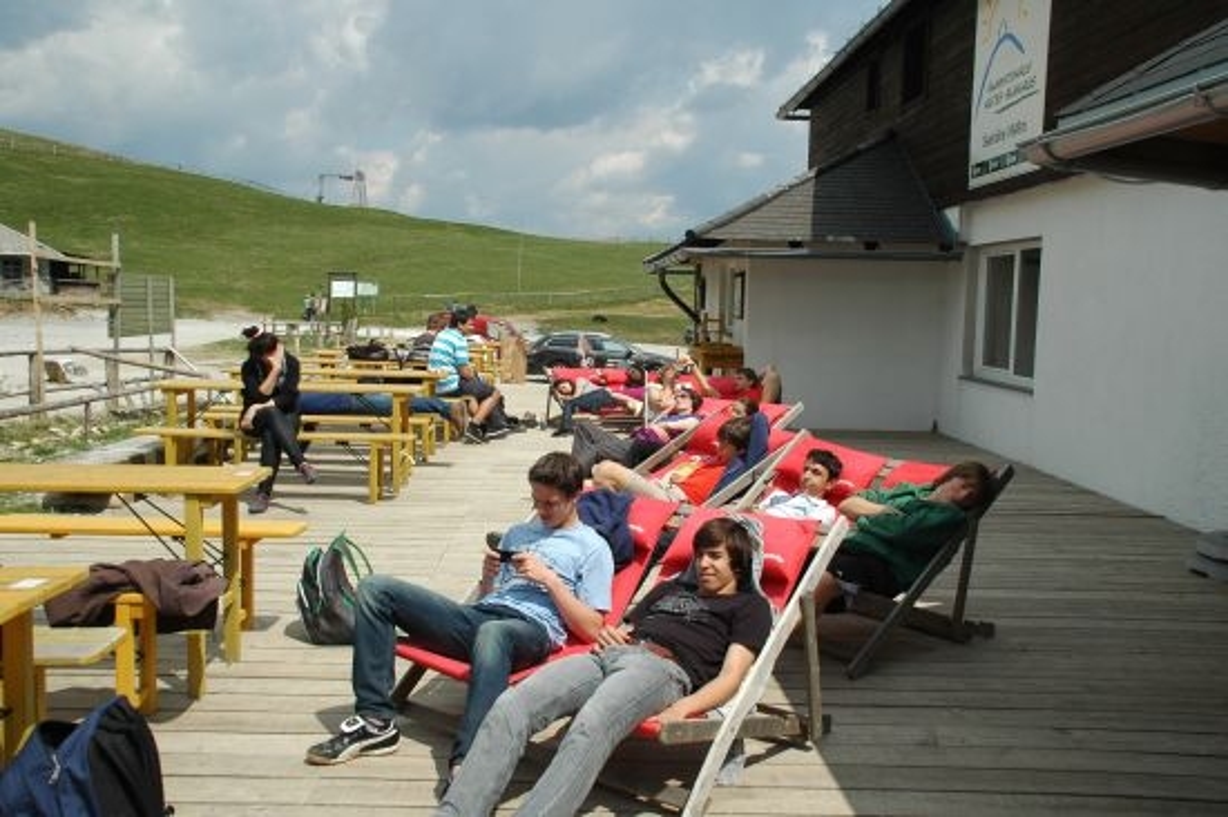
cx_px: 614
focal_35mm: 36
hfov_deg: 53.2
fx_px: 1227
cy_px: 408
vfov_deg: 36.8
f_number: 11
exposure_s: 1/400
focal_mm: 24
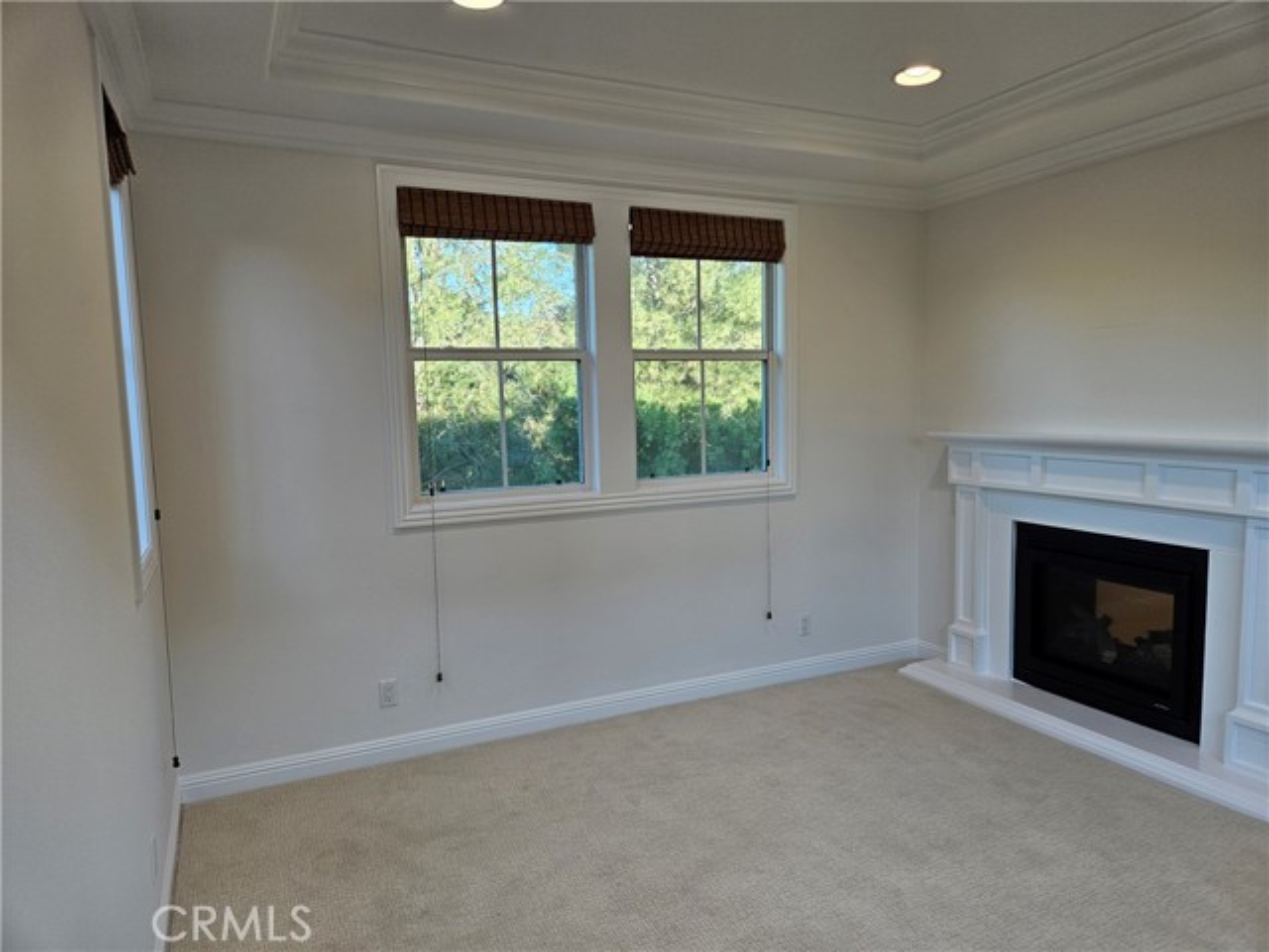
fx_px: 843
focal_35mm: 23
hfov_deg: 73.9
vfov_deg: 58.9
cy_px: 476
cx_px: 634
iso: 50
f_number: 1.8
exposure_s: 1/120
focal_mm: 5.4
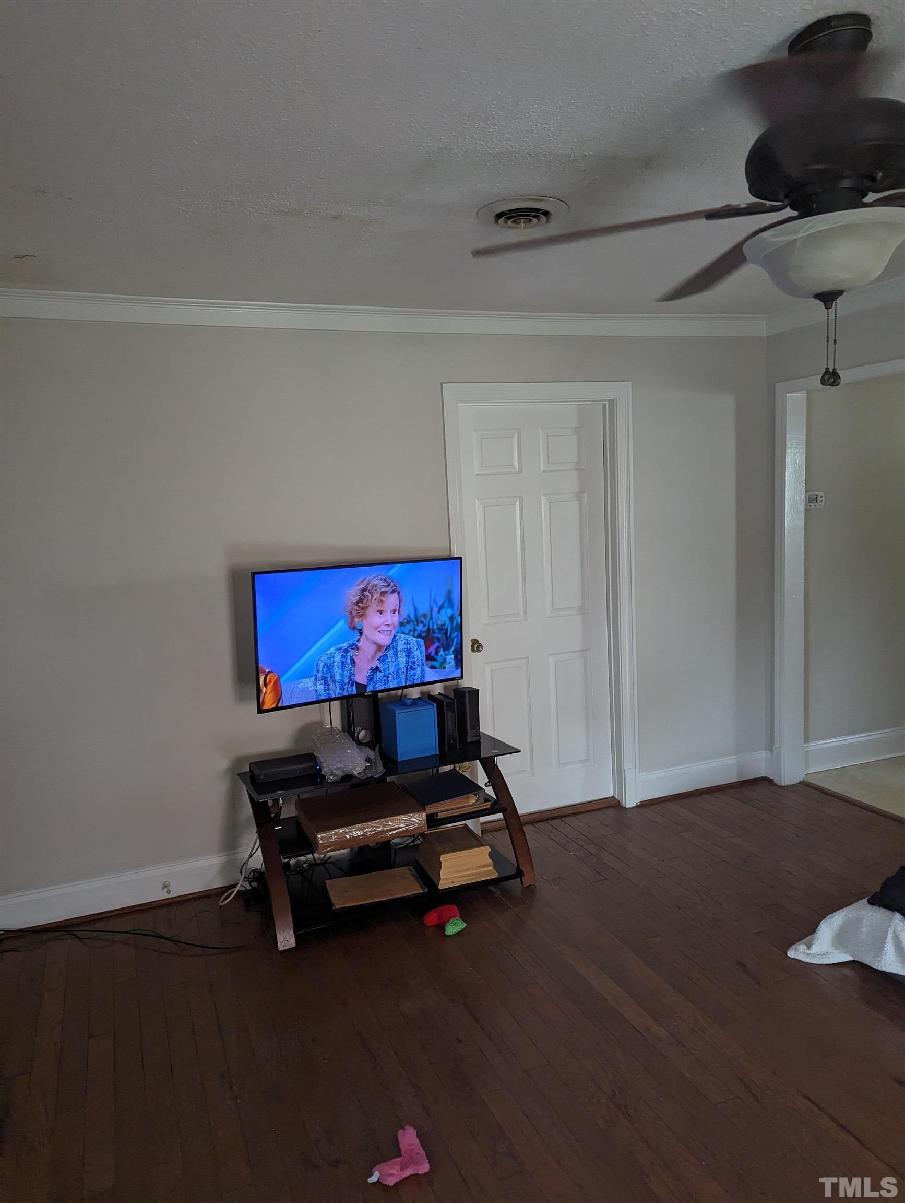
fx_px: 835
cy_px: 602
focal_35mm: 24
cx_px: 452
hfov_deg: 56.9
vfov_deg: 71.5
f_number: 1.85
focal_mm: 6.81
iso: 929
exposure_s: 1/181
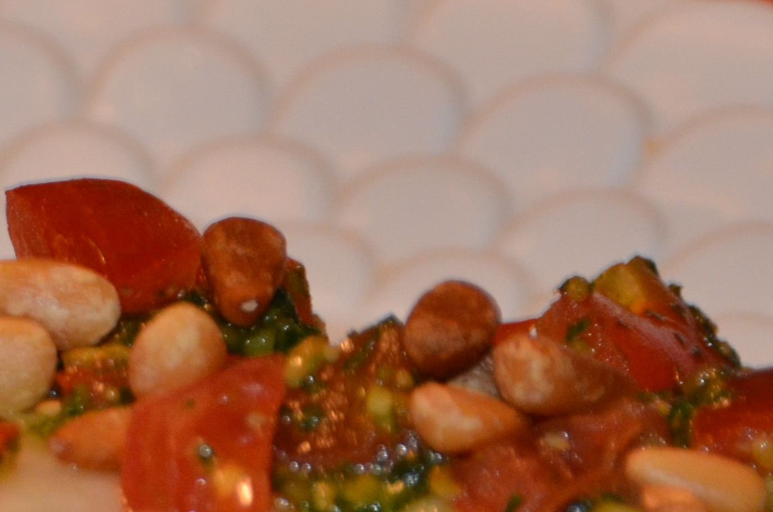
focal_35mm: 538
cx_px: -28
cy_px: 362
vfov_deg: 2.5
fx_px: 11528
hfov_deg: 3.8
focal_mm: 100
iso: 800
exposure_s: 1/60
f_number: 6
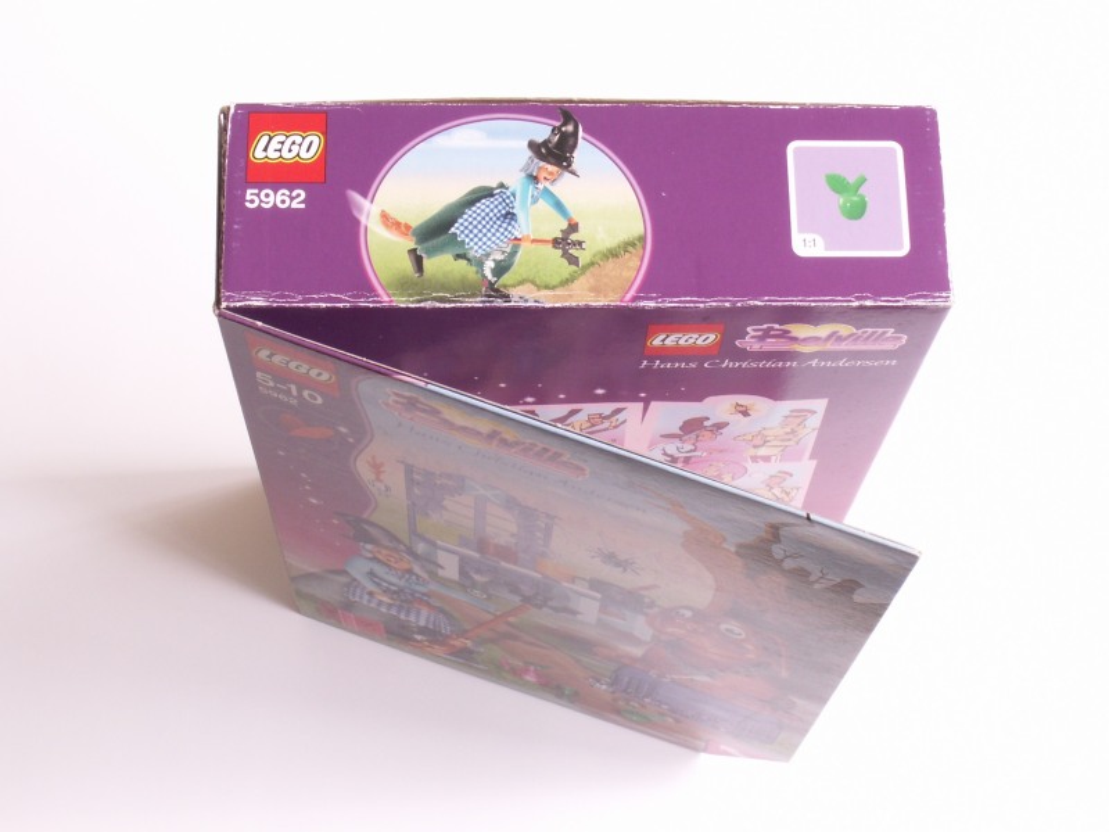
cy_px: 416
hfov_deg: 36.2
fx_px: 1698
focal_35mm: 53
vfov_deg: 27.5
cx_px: 554
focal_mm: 8.79
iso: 50
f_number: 8
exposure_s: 1/2.5
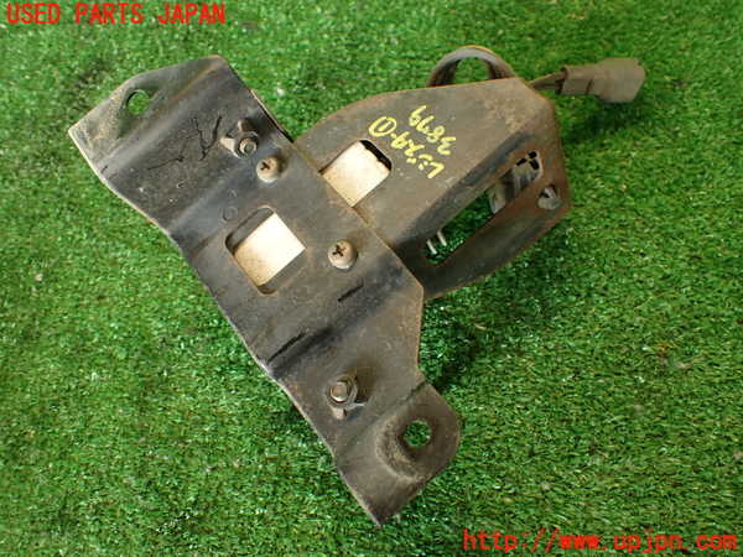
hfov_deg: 56.8
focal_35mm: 32
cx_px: 372
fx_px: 687
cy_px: 278
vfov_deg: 44.2
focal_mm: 5.79
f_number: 2.4
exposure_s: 1/40
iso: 200
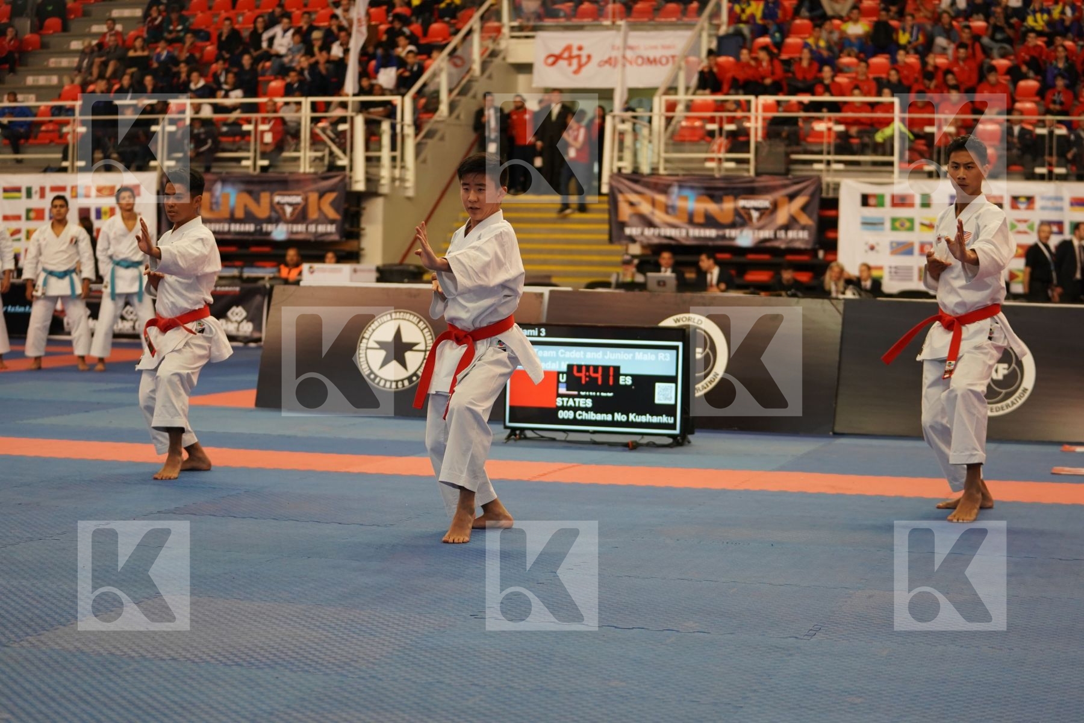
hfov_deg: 28.8
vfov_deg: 19.5
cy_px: 362
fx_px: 2108
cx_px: 542
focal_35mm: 70
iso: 1250
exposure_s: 1/500
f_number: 2.8
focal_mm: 70
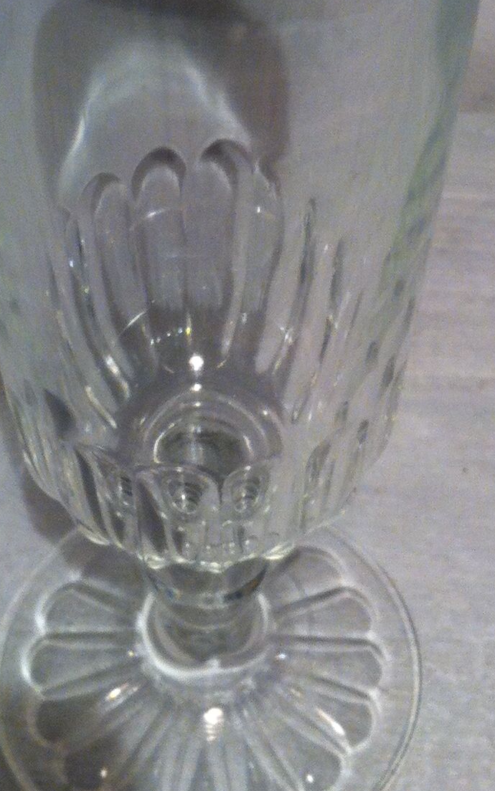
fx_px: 1878
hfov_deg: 15.0
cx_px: 248
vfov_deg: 23.7
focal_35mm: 87
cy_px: 267
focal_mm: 3.85
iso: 100
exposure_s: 1/17
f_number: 2.8
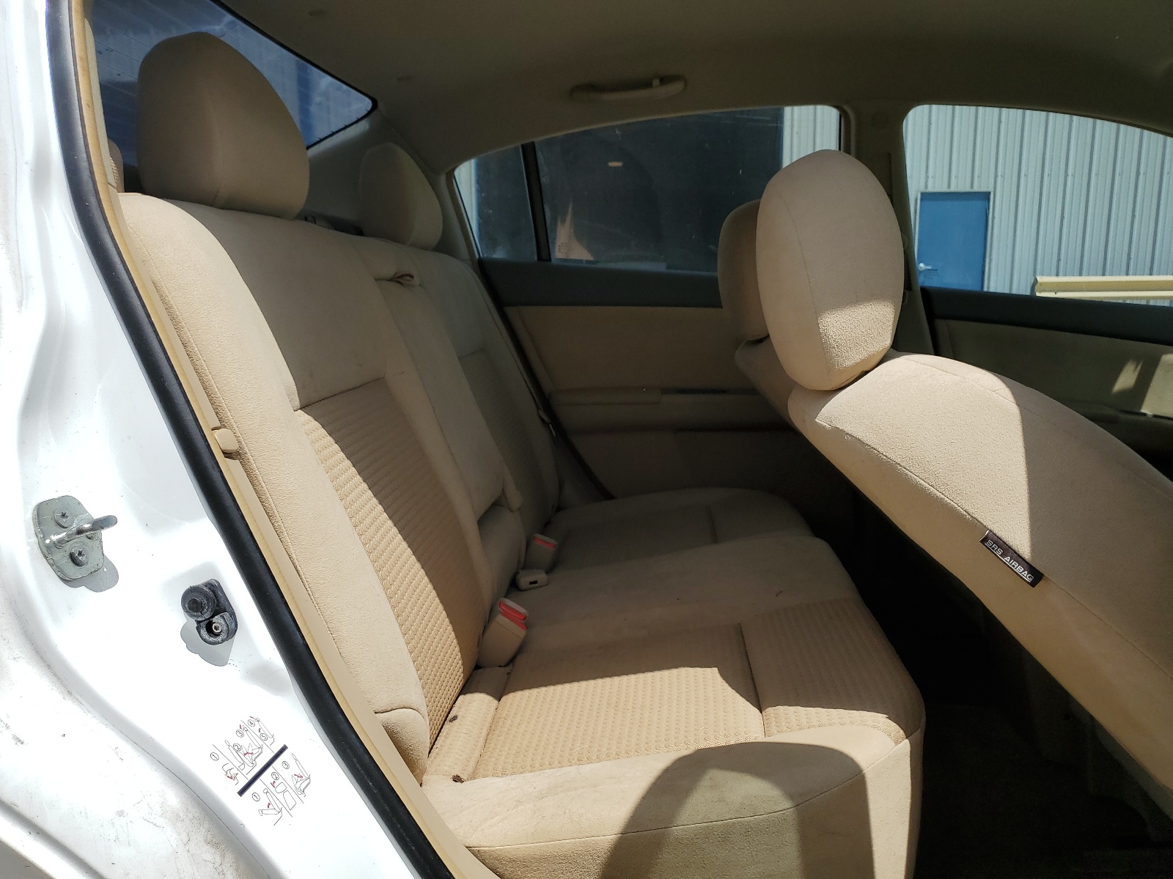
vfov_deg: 53.1
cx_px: 586
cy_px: 440
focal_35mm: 26
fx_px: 881
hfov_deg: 67.3
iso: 50
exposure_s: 1/3333
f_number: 1.5
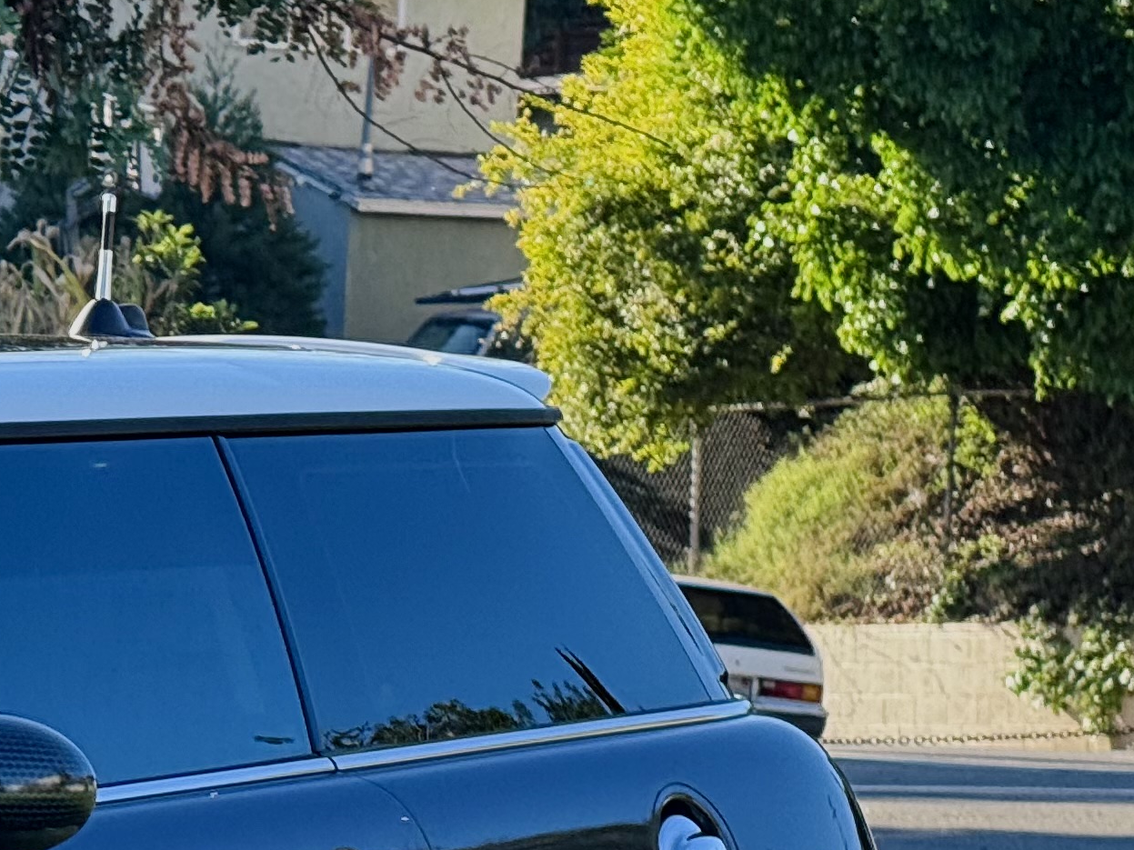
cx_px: -610
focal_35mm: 388
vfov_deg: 3.8
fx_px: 12709
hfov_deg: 5.1
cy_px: 576
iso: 50
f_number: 2.8
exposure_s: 1/214
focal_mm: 15.66
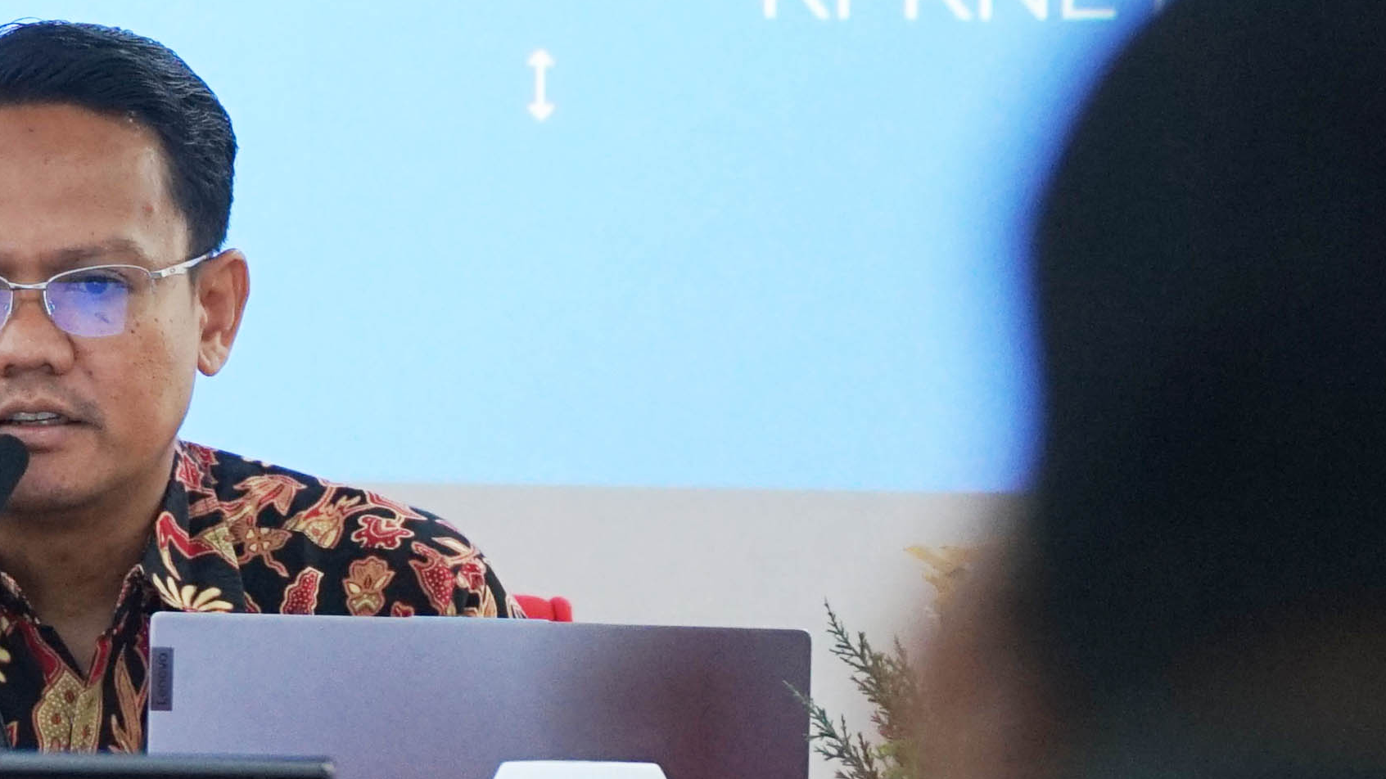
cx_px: -764
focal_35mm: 646
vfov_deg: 1.9
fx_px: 23739
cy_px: -128
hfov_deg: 3.3
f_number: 5.6
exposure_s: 1/60
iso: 1000
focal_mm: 174
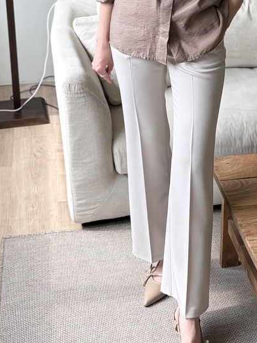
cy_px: 144
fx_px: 476
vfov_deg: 39.6
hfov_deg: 30.2
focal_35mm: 48
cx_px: 153
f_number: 1.6
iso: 40
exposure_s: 1/202
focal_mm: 5.96
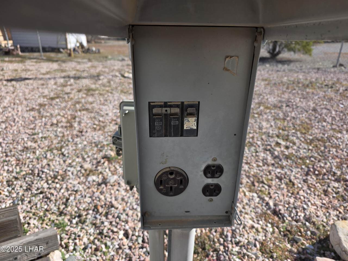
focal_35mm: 23
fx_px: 231
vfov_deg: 58.9
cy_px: 130
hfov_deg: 73.9
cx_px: 174
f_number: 1.7
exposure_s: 1/4434
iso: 80
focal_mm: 6.25
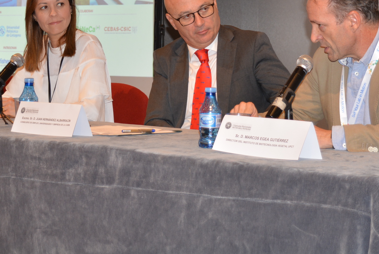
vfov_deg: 11.9
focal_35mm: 114
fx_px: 1201
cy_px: 14
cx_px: 146
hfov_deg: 17.9
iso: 400
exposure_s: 1/60
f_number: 4.8
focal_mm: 40
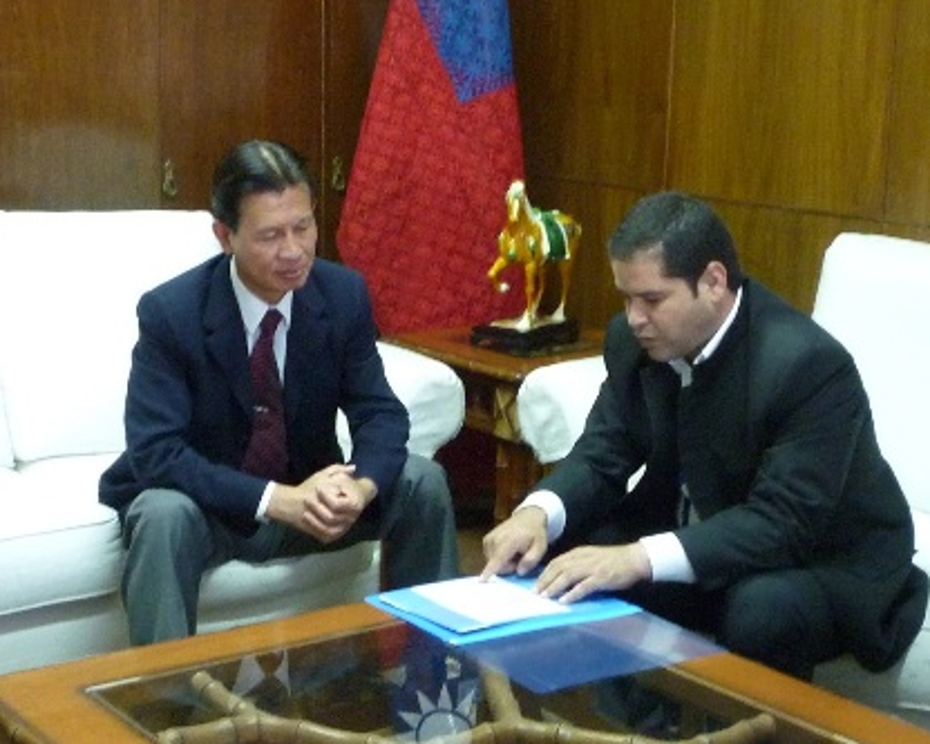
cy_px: 371
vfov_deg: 24.6
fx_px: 1707
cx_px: 472
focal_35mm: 62
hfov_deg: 30.5
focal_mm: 5.3
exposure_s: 1/10
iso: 400
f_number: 3.3
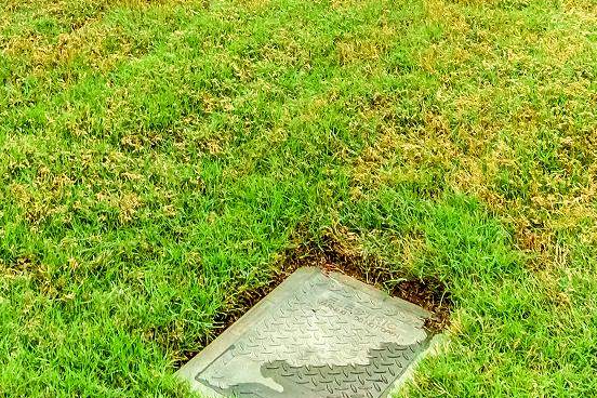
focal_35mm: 58
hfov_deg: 32.5
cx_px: 41
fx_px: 962
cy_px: -303
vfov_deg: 18.6
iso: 320
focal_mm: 11
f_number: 7.1
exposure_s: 1/500
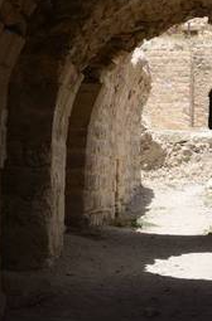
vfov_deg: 18.3
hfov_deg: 12.0
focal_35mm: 111
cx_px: 221
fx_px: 992
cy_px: 92
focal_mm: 27
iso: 100
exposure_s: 1/250
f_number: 8
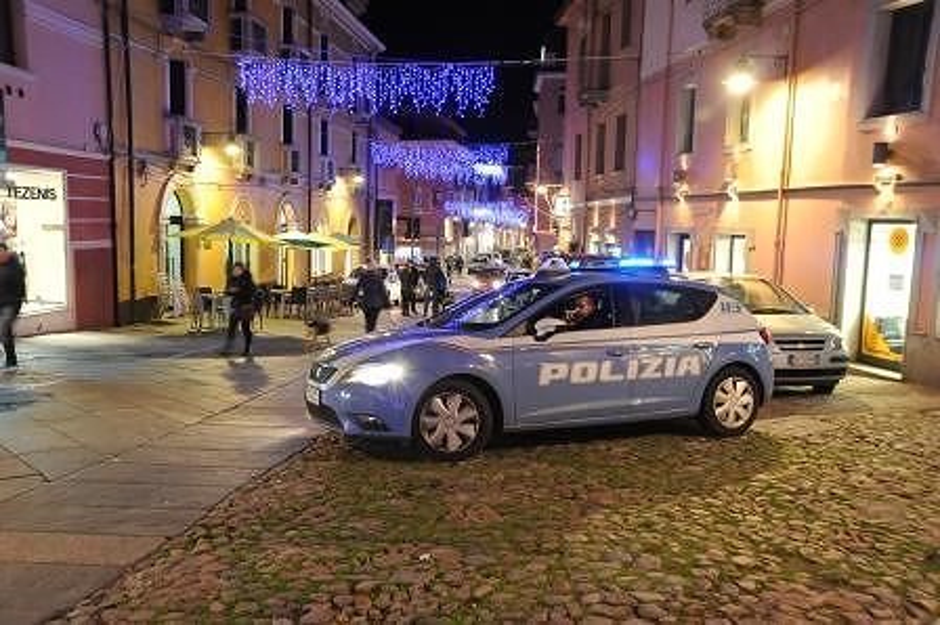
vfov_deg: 38.8
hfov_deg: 55.8
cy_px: 312
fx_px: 887
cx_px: 470
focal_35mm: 34
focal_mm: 34
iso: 2000
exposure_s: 1/8
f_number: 5.6
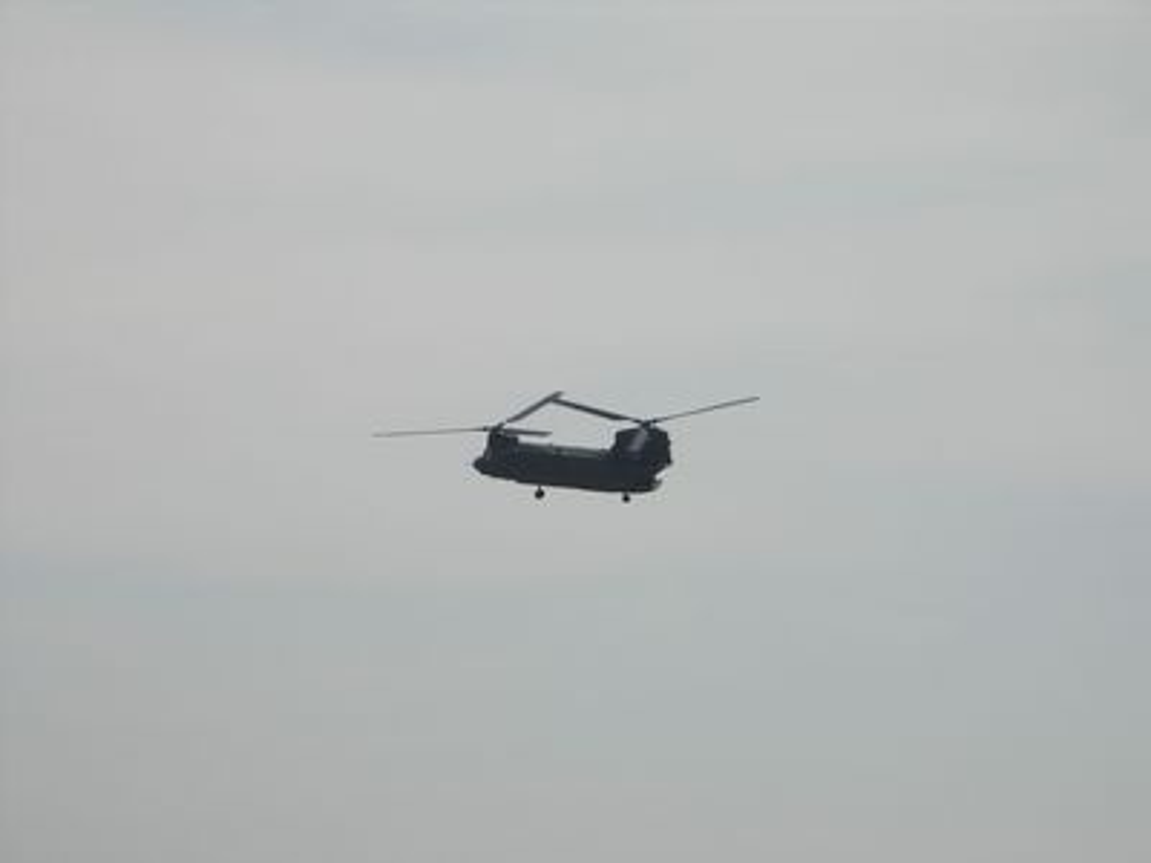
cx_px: 576
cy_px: 432
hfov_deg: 6.6
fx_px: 9975
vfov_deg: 5.0
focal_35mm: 300
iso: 50
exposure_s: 1/400
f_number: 5.6
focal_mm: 76.2
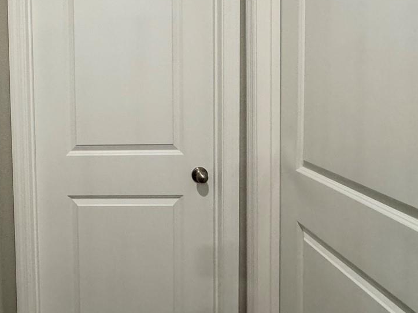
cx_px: 94
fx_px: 374
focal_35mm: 31
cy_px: 98
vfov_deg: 44.6
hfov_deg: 55.0
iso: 320
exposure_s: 1/120
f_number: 2.2
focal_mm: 2.22
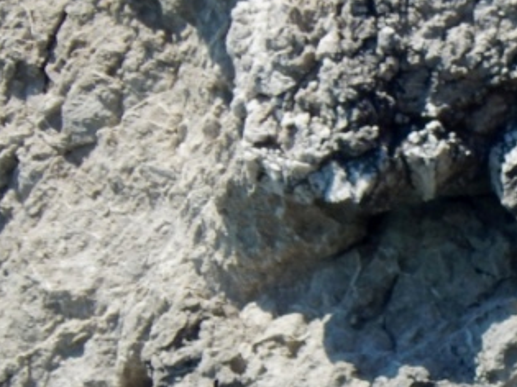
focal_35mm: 1938
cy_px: 499
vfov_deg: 0.8
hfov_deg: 1.0
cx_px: 819
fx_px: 28934
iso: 125
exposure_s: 1/500
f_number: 5.8
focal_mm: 107.1
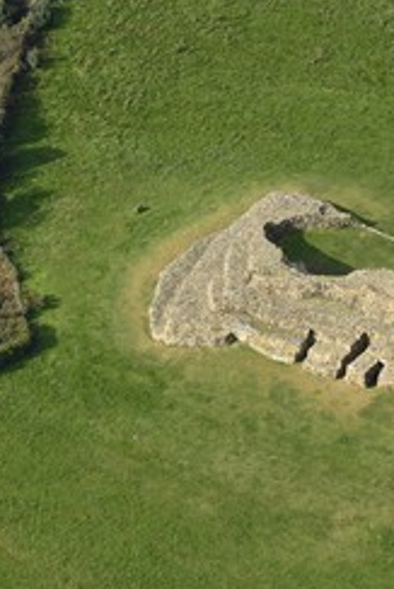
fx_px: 5639
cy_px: 316
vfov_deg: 6.0
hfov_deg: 4.0
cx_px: 476
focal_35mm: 344
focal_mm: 200
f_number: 9
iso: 800
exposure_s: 1/1250
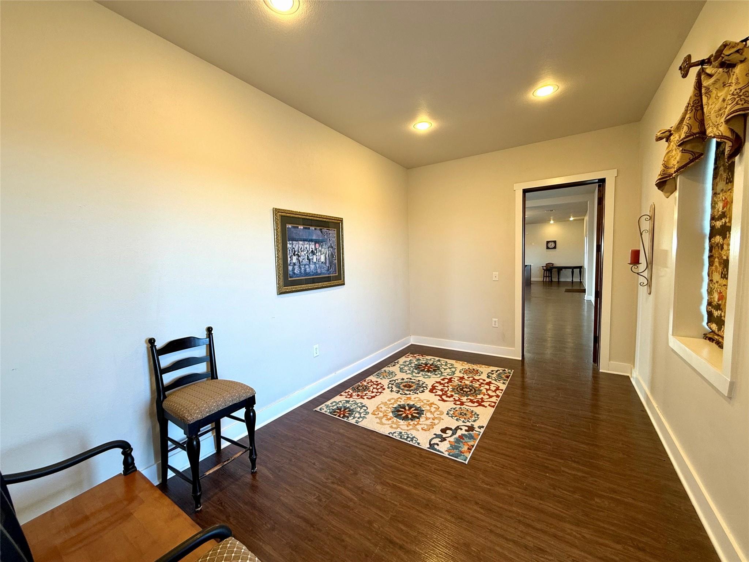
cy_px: 281
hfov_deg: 102.1
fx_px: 303
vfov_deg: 85.7
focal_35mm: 14
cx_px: 374
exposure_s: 1/40
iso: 50
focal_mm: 2.22
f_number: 2.2
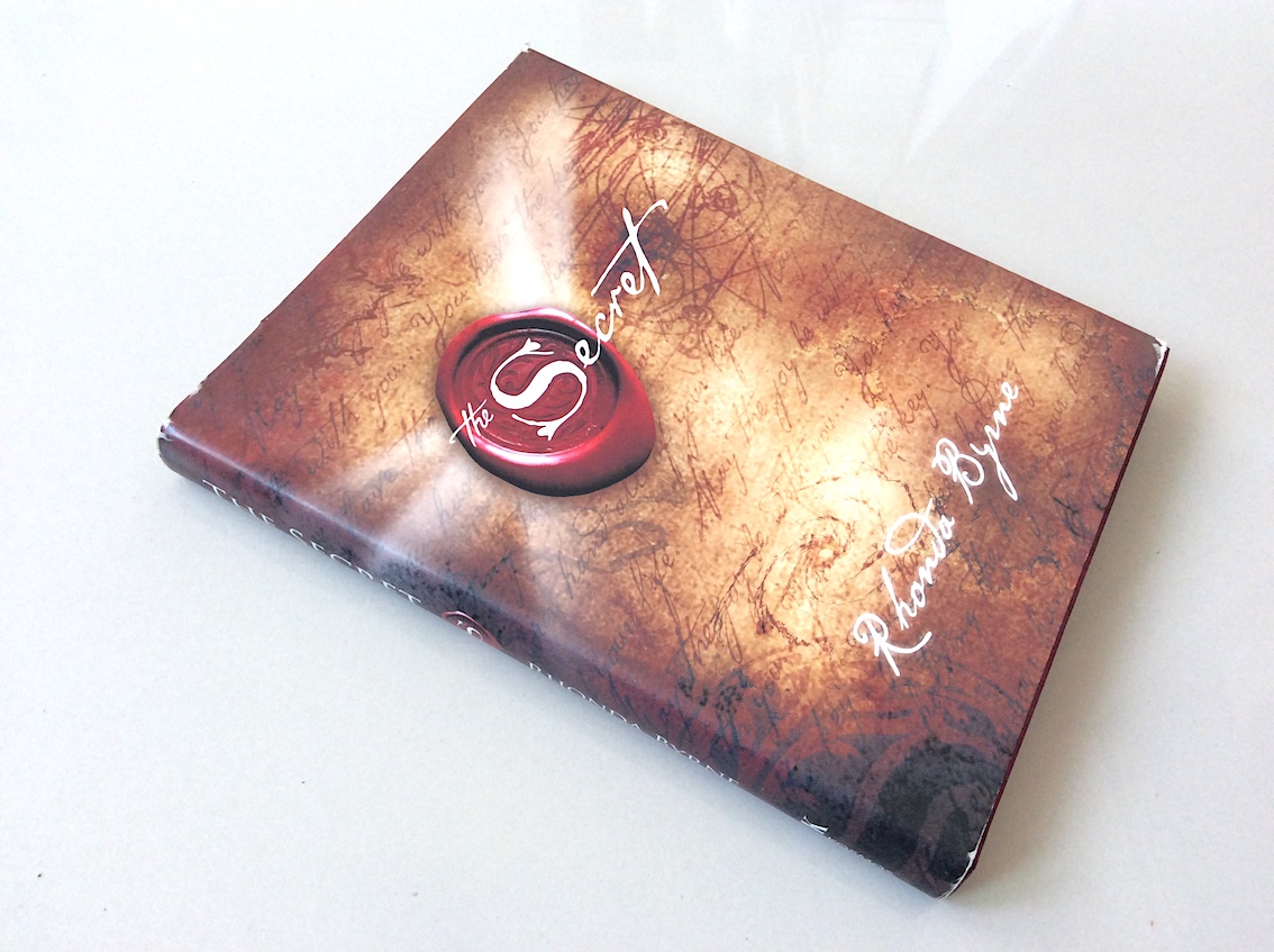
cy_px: 476
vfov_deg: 44.1
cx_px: 637
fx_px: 1176
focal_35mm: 32
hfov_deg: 56.9
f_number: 2.4
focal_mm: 3.3
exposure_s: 1/100
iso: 64
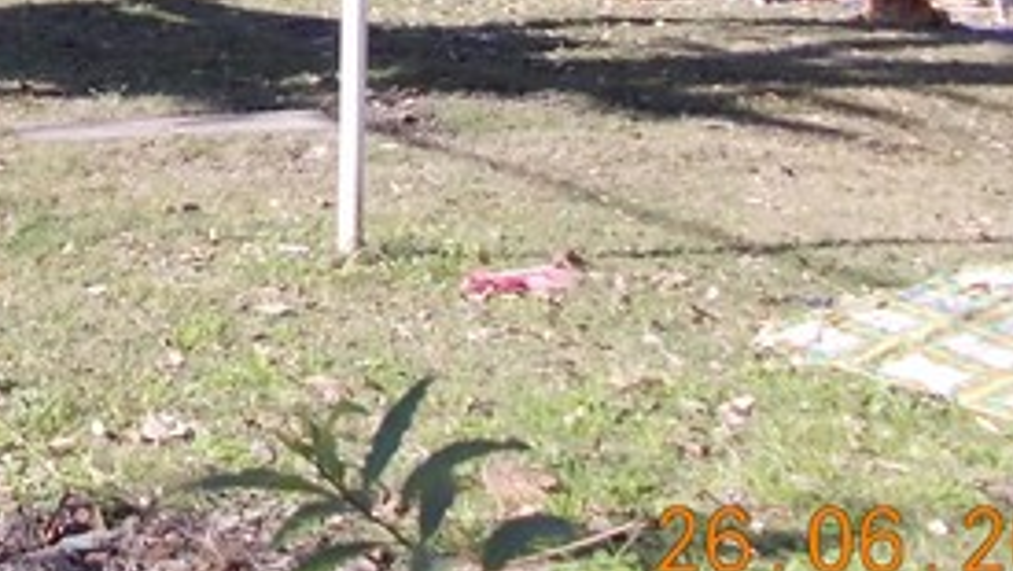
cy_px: -265
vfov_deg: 13.5
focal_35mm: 85
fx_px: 2284
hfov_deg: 23.4
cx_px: -107
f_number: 2.7
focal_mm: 4
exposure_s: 1/500
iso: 80
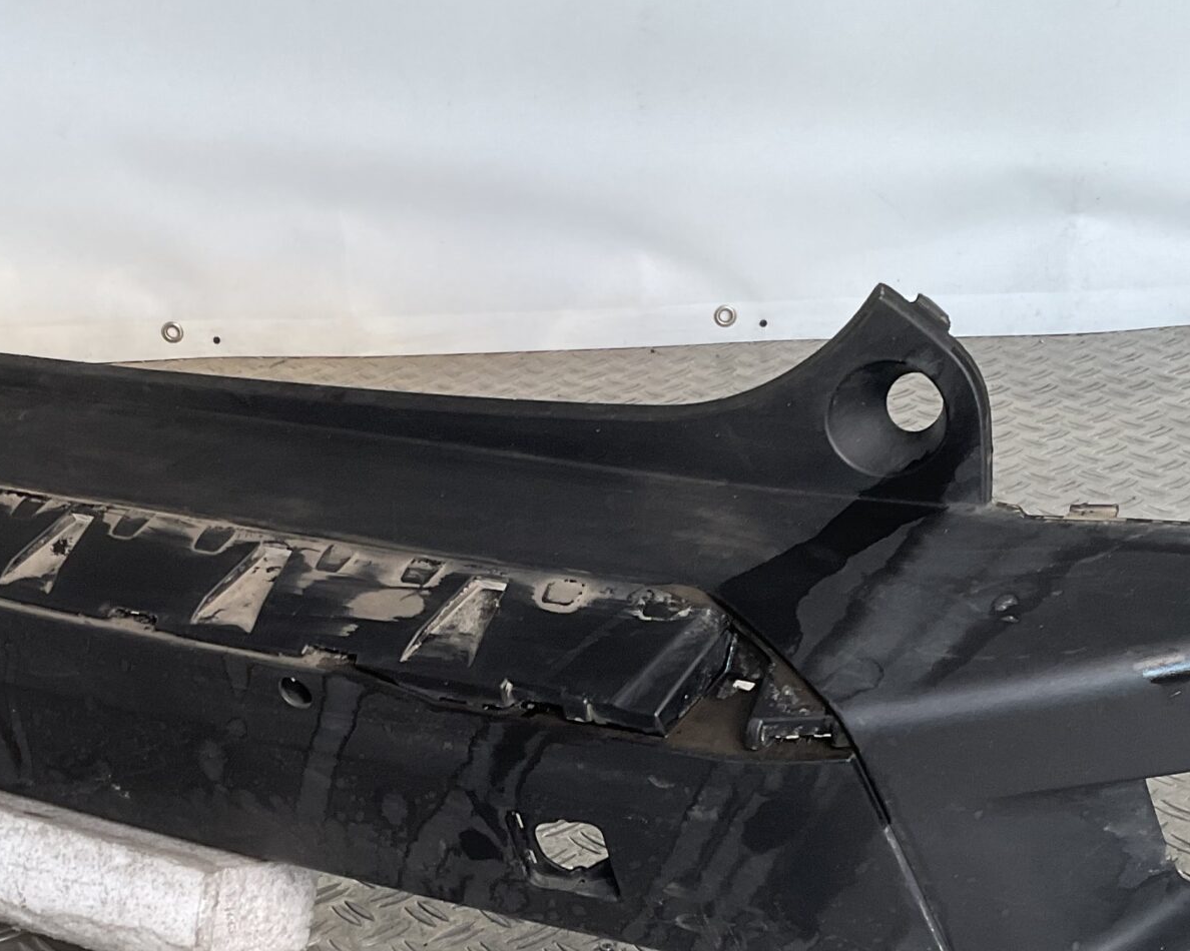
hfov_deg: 31.0
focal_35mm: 61
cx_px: 550
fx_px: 2148
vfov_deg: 24.7
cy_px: 727
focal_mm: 3
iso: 40
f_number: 1.8
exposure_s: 1/60
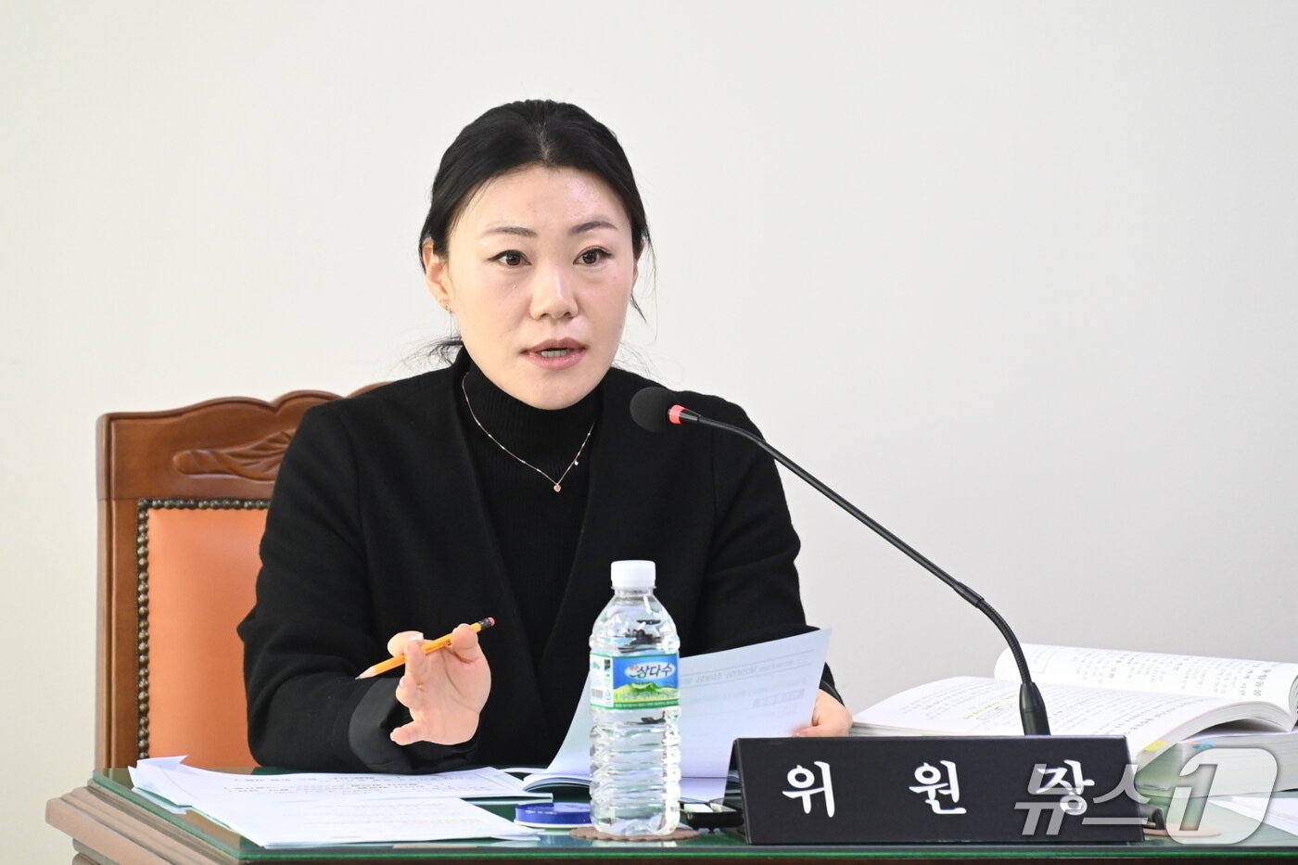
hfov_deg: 8.6
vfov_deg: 5.7
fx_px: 8652
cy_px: 432
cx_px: 649
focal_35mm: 240
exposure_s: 1/200
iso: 3200
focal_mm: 160
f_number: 7.1
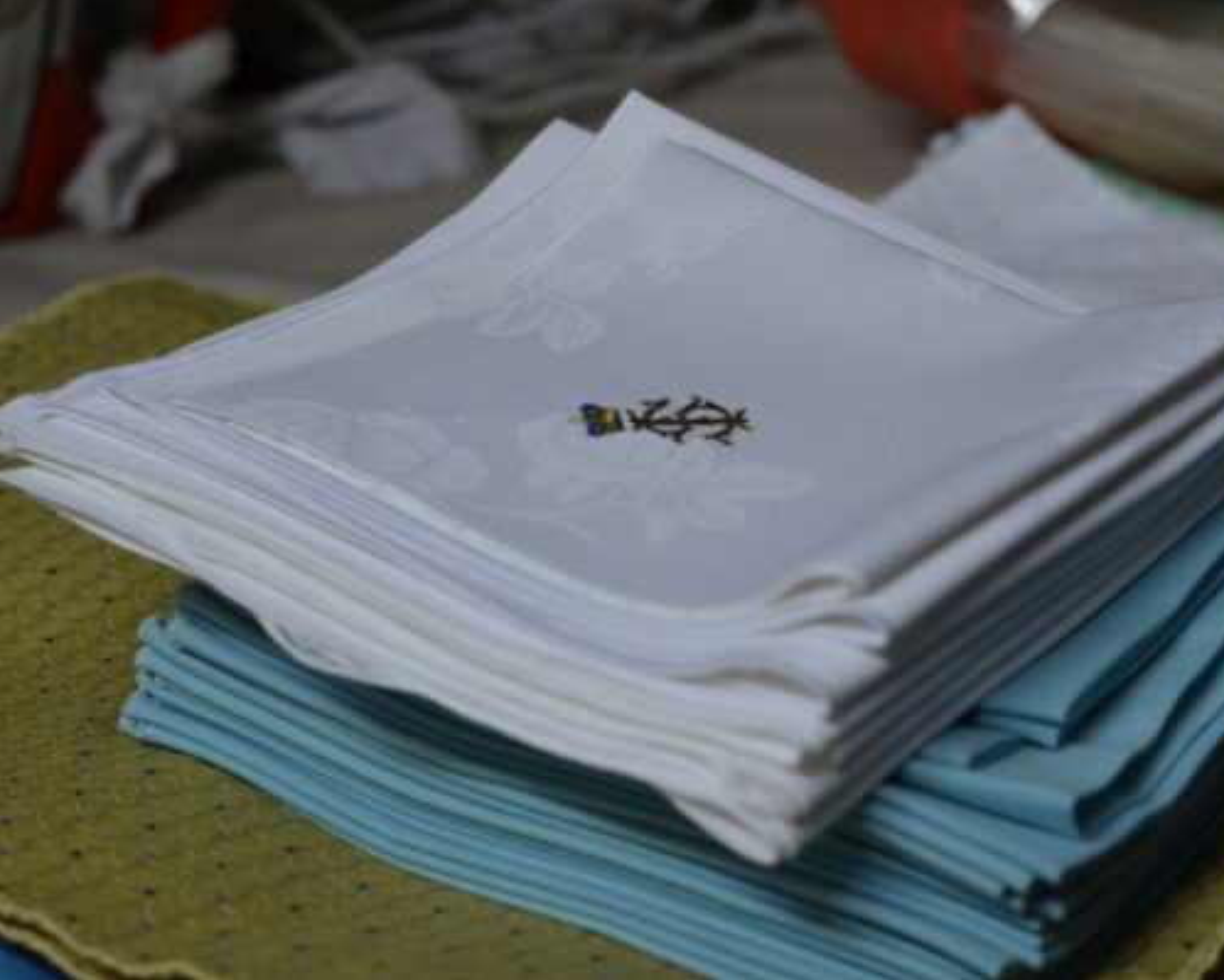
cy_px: 486
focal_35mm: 86
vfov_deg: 17.9
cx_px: 551
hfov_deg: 22.2
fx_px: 3117
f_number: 4
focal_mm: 50
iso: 720
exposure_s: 1/60
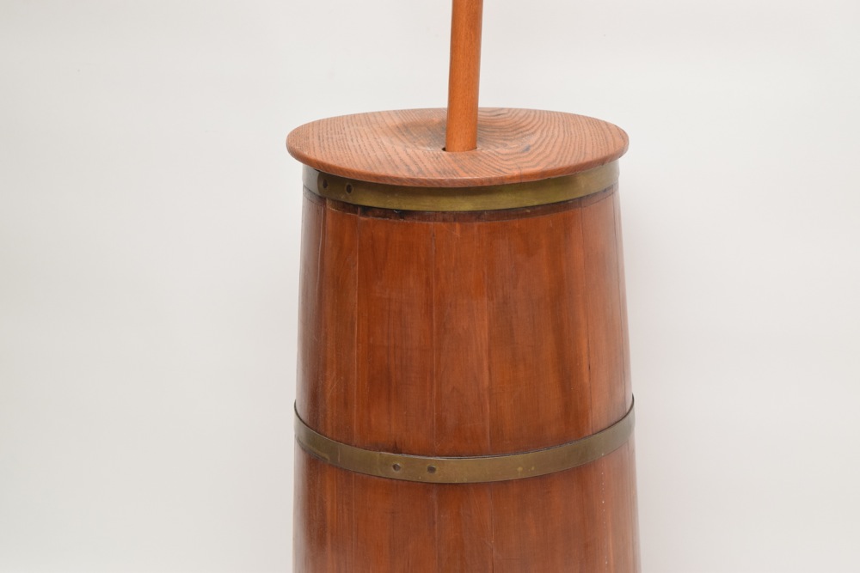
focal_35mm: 82
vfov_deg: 16.6
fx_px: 1971
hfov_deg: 24.6
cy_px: 286
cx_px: 430
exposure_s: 1/100
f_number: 5.6
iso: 800
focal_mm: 55
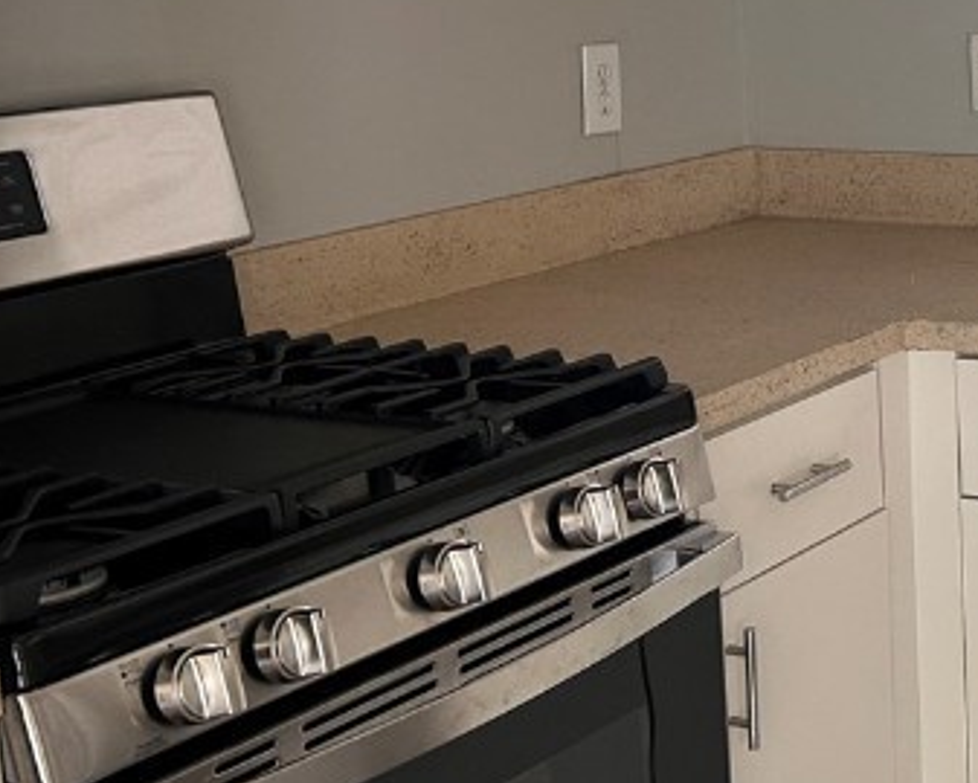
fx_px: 2230
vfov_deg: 19.8
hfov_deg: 22.6
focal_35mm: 77
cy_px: 191
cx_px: 1207
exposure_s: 1/121
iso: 80
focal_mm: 5.7
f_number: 1.5
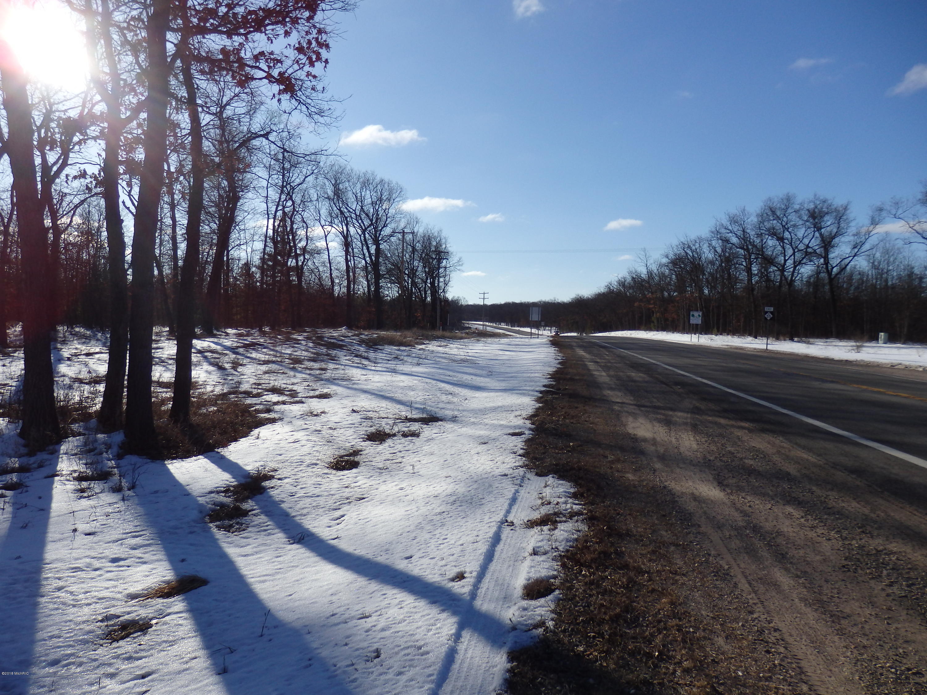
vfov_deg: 54.9
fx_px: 669
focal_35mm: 25
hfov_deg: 69.4
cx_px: 464
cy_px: 348
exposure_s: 1/320
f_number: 8.7
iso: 125
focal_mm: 4.5
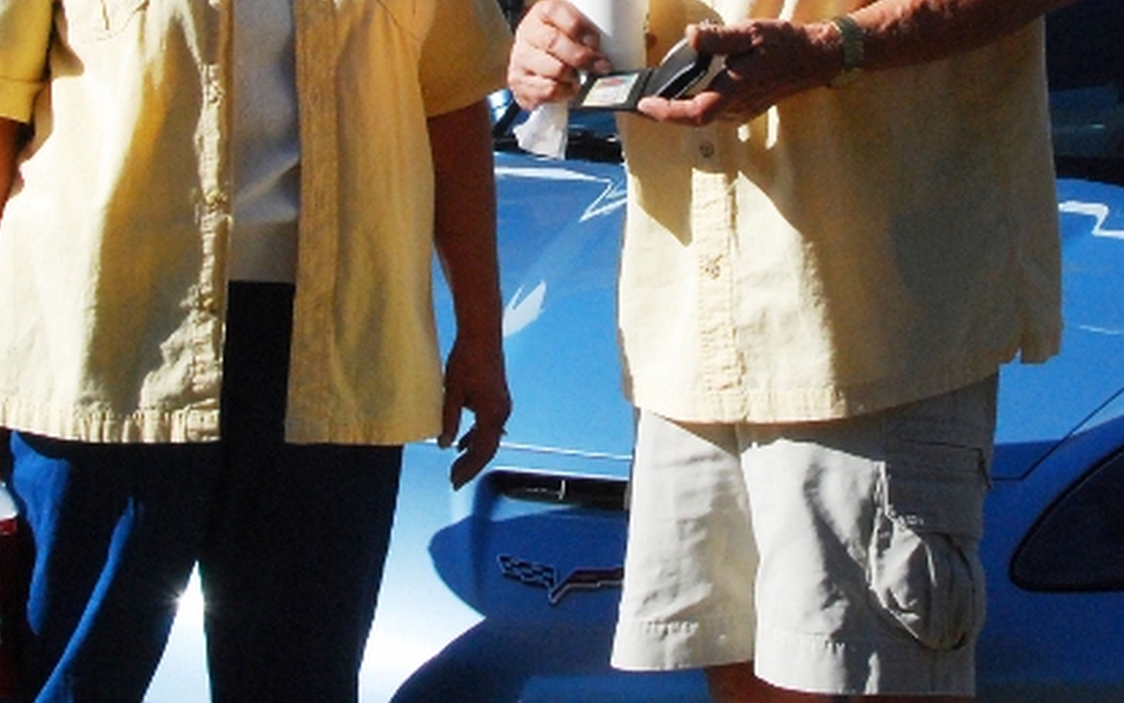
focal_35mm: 102
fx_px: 3133
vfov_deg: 12.6
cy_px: -56
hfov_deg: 20.3
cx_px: 633
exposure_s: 1/500
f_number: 16
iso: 800
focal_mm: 27
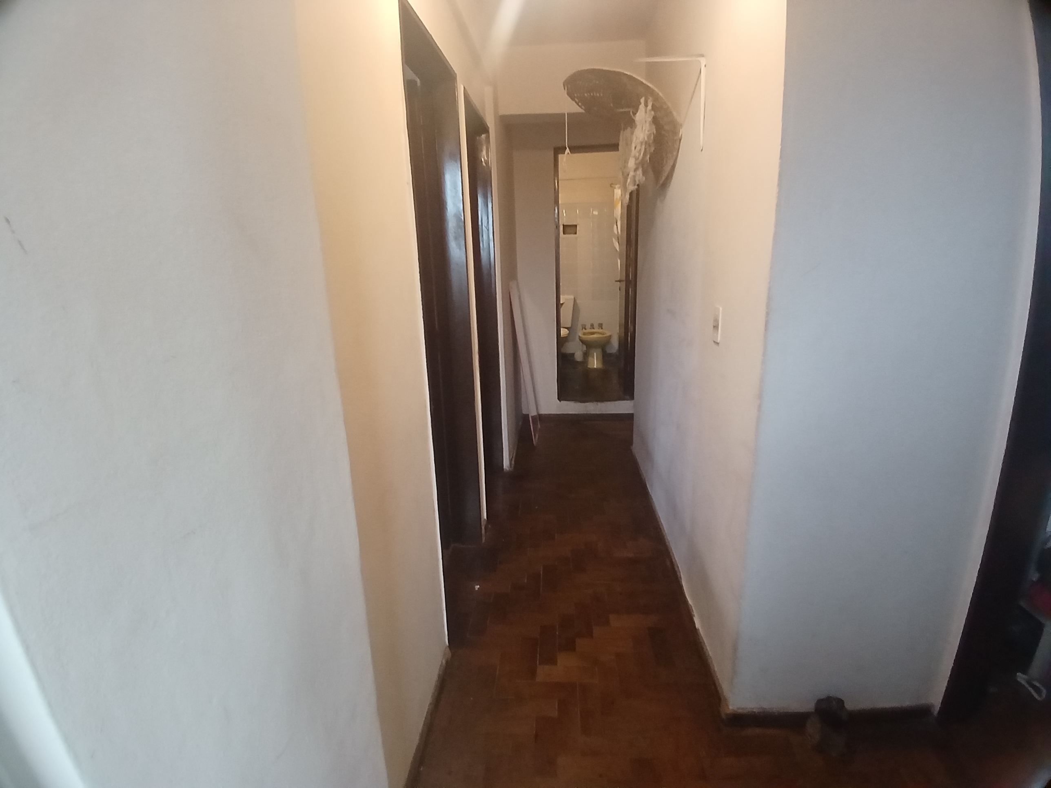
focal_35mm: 17
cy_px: 394
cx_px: 526
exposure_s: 1/25
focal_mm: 1.4
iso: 320
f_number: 2.2
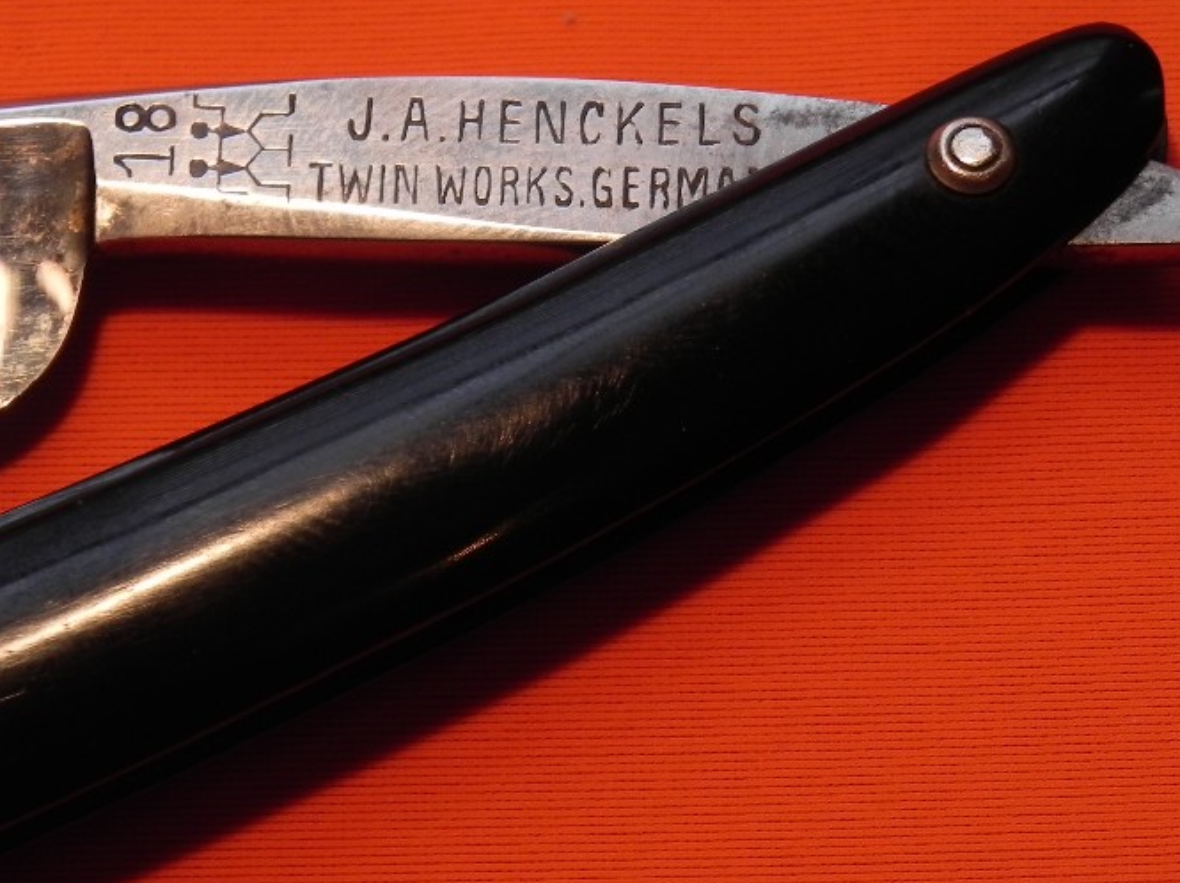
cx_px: 699
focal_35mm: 158
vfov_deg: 9.4
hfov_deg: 12.5
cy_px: 273
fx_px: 5383
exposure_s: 1/122
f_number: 4
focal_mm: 18.8
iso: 160
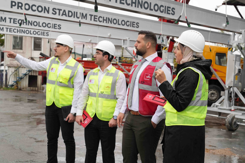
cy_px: 82
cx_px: 122
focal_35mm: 50
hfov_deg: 39.6
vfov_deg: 27.0
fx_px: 340
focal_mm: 50
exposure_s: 1/100
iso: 640
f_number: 6.3
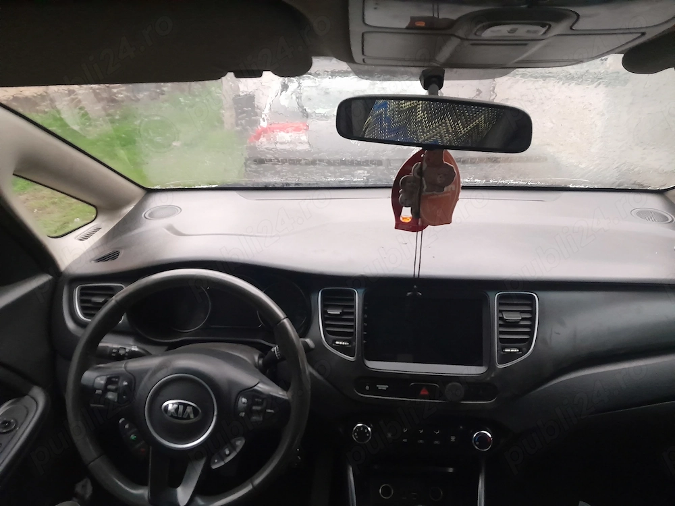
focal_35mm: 27
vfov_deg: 51.4
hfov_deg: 65.3
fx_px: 526
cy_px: 253
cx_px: 338
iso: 1000
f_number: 1.8
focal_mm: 4
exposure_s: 1/20
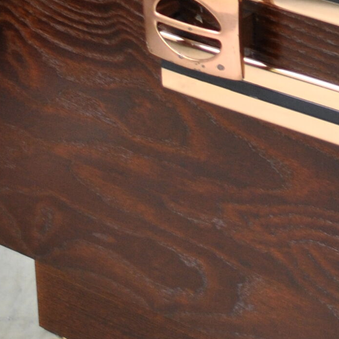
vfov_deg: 10.2
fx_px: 1884
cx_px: 413
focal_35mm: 170
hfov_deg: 10.1
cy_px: -37
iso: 200
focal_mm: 24
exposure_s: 1/60
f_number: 4
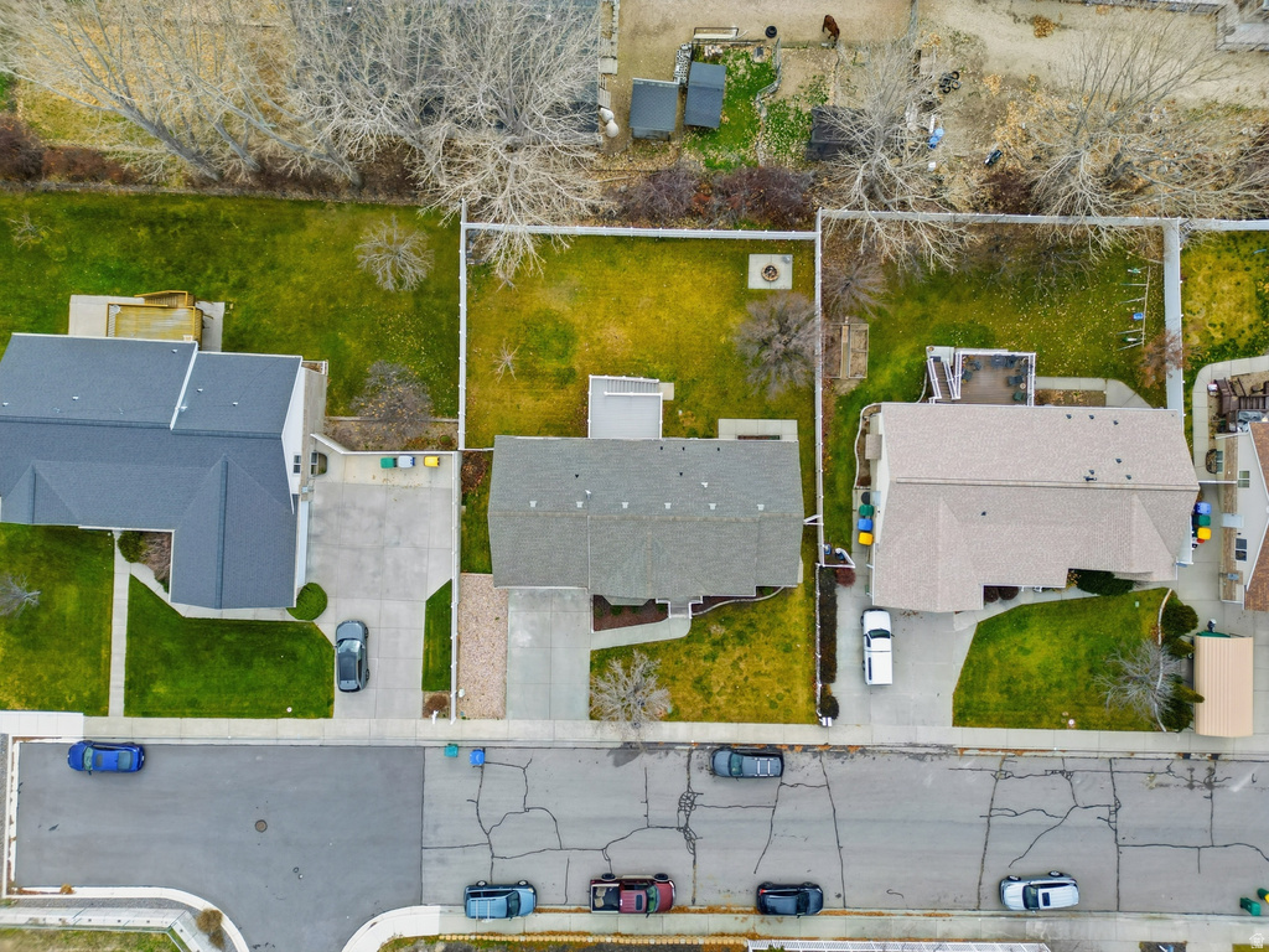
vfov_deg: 56.8
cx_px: 634
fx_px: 880
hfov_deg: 71.6
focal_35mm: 24
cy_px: 476
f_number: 1.7
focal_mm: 6.7
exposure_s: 1/1000
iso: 100
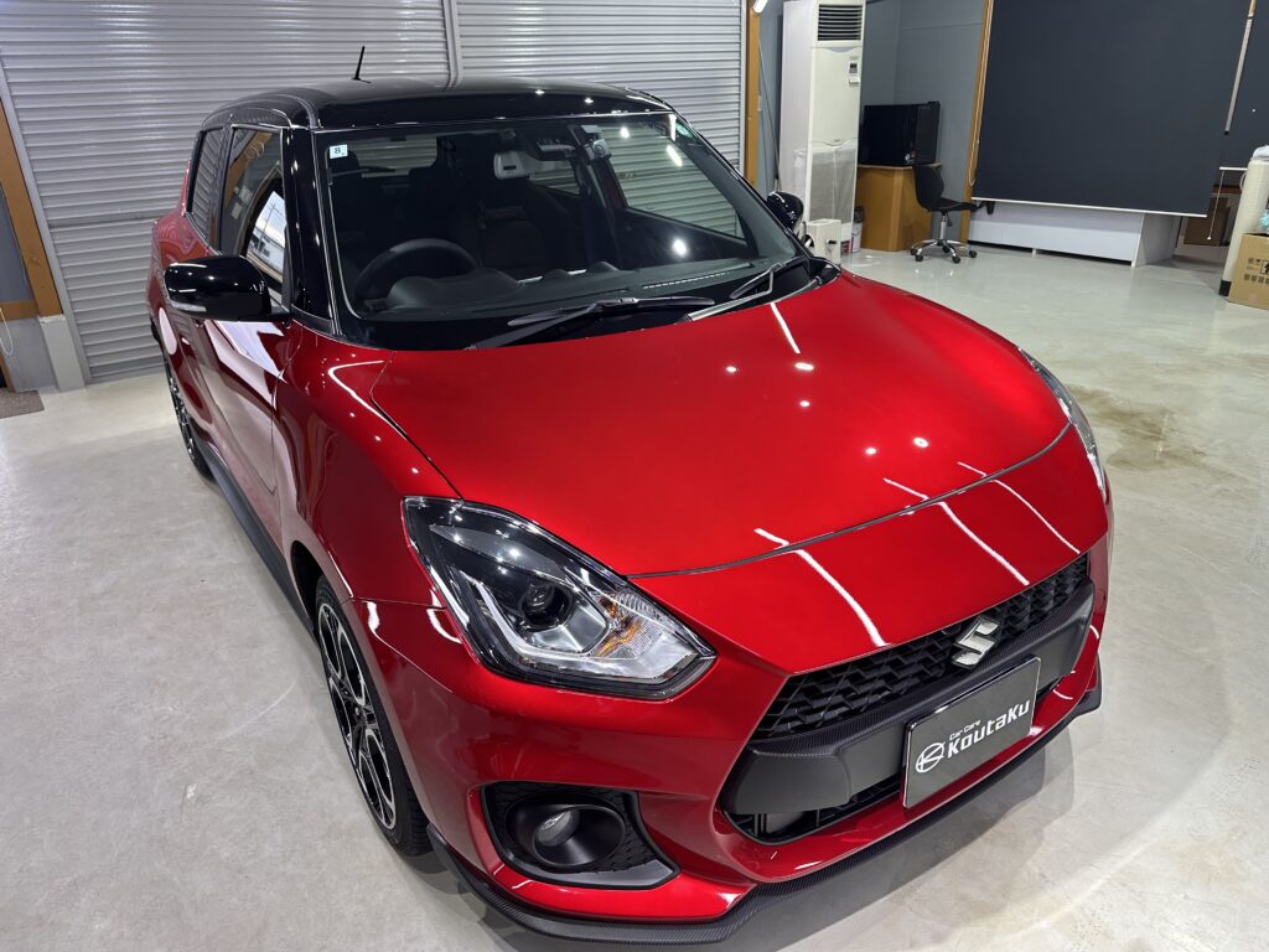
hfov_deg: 71.6
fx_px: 880
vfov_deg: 56.8
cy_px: 476
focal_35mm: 24
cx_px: 634
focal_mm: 6.86
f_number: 1.78
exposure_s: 1/120
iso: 125
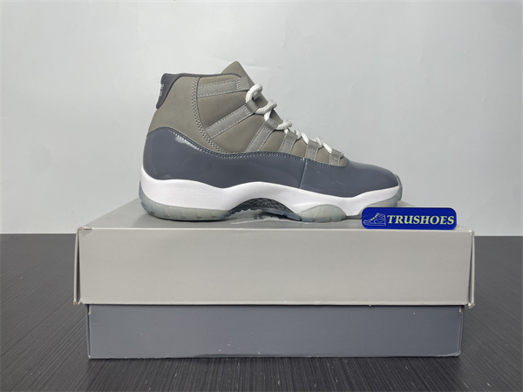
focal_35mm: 26
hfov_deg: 67.3
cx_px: 262
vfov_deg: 53.1
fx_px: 393
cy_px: 196
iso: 32
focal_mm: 4.2
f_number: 1.6
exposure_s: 1/169
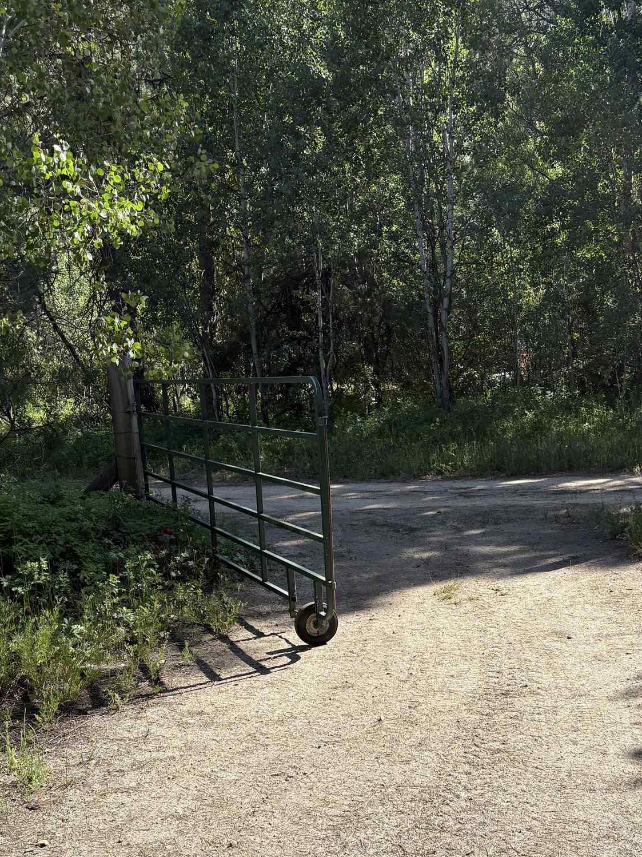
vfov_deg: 45.8
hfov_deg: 35.8
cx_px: 397
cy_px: 596
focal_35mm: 40
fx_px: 989
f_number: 1.6
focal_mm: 5.96
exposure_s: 1/1848
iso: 50
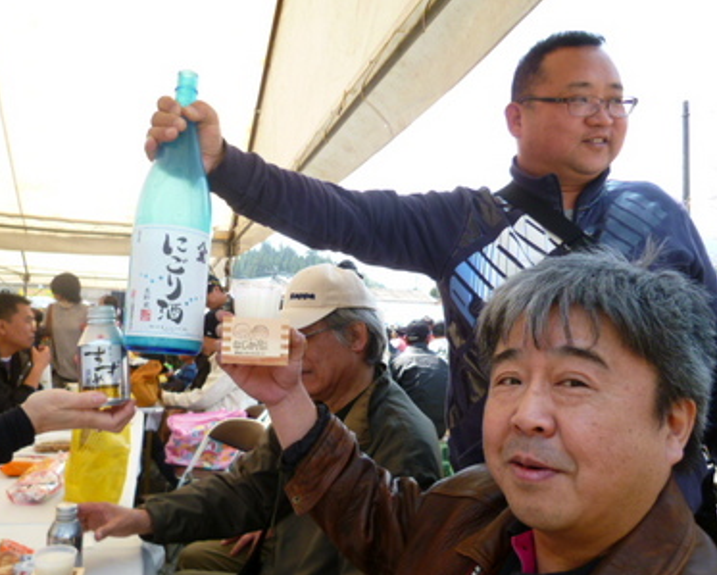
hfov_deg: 63.7
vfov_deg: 53.2
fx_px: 573
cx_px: 306
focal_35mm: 27
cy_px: 293
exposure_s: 1/400
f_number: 2.5
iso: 100
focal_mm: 4.3
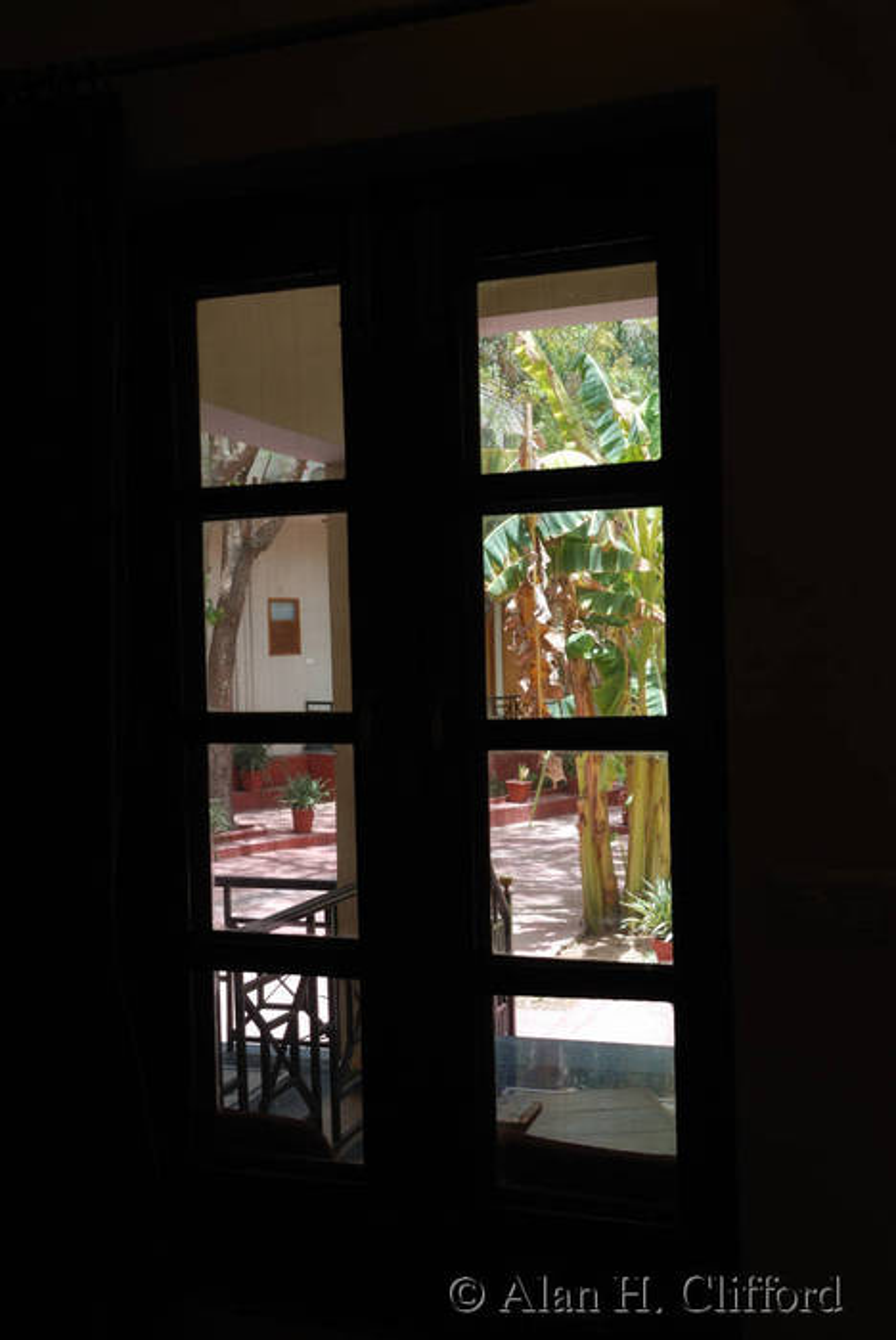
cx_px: 448
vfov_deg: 49.5
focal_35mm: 39
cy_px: 670
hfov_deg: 34.3
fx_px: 1453
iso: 100
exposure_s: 1/50
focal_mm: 26
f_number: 5.6
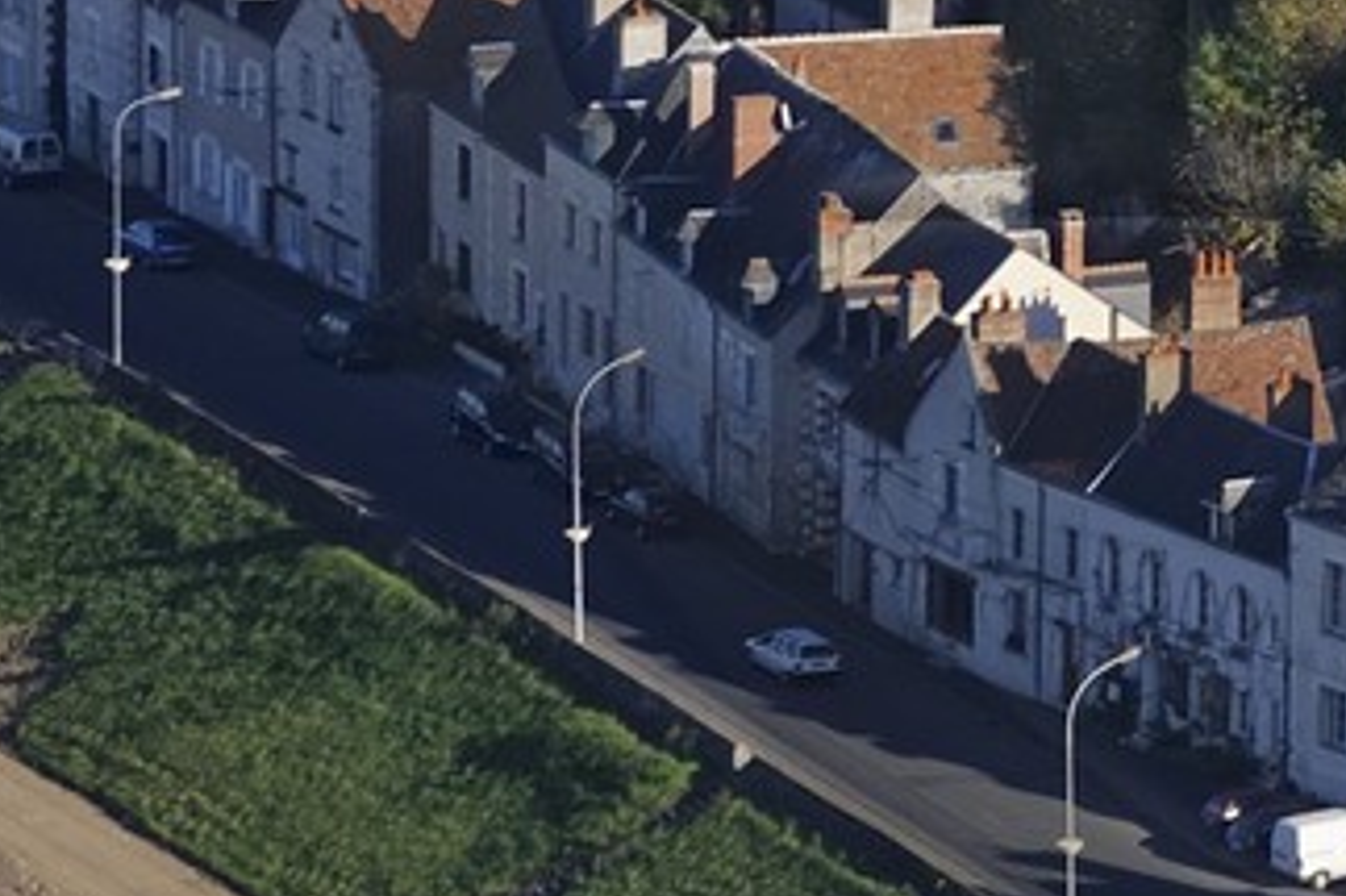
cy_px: -458
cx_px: 2000
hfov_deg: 2.4
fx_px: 31464
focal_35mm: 842
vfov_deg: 1.6
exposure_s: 1/1000
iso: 400
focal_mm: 170
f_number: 8
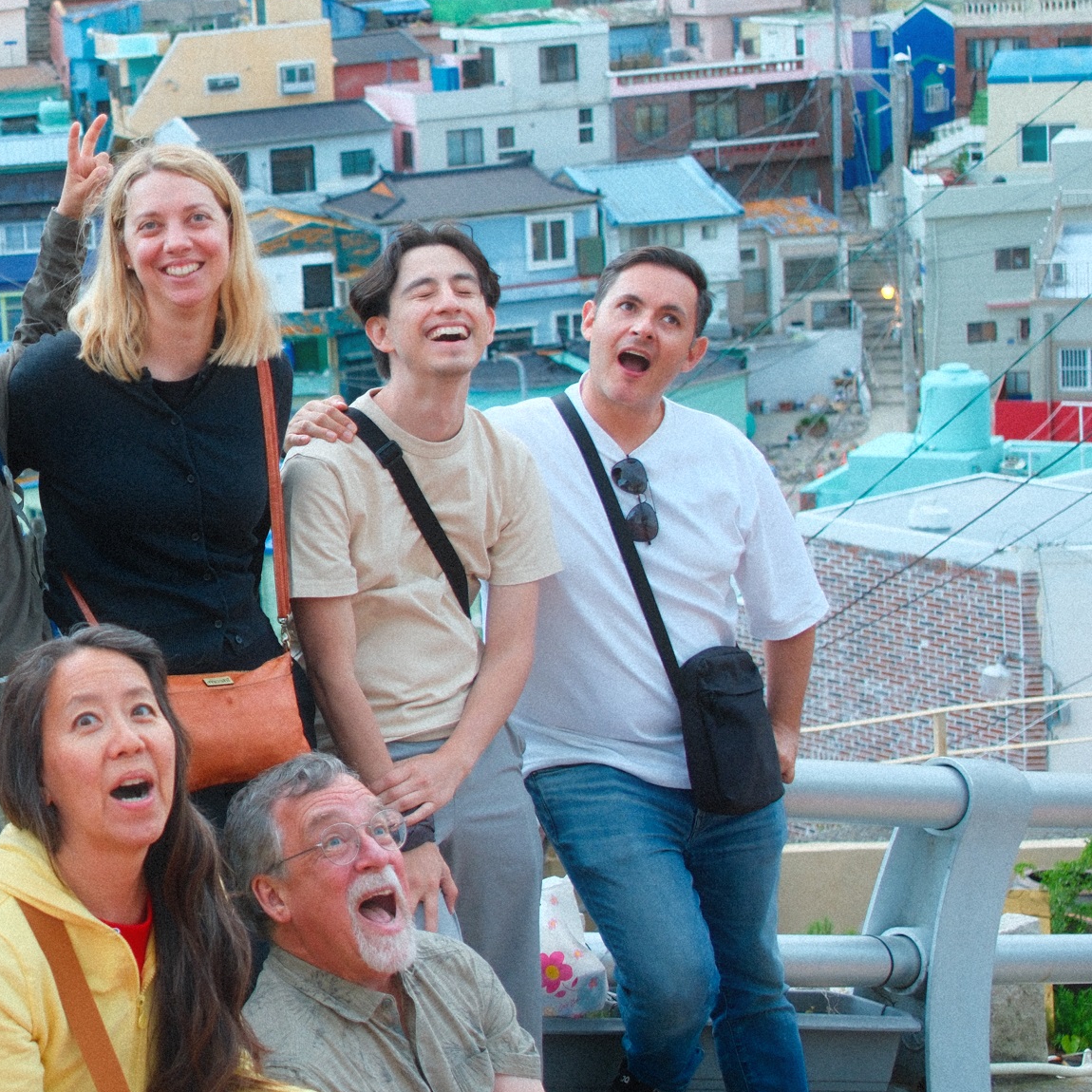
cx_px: -125
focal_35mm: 82
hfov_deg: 20.1
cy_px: 422
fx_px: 2927
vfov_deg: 21.1
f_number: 2.8
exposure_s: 1/40
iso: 400
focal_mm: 24.5
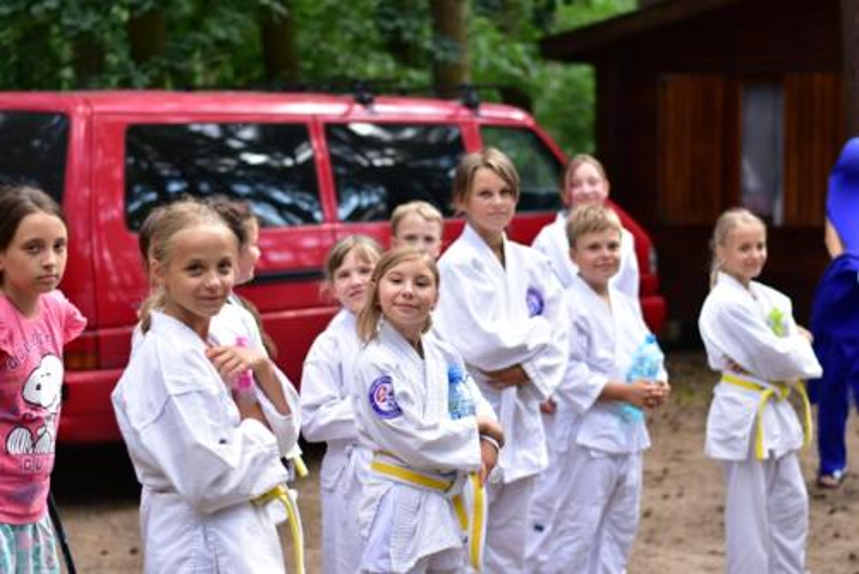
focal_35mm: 75
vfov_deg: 18.2
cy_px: 287
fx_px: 1791
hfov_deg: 27.0
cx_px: 430
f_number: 2
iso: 100
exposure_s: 1/250
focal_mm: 50
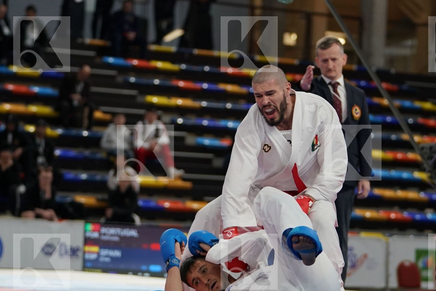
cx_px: 249
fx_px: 2204
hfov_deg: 11.3
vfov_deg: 7.5
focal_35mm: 182
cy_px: 153
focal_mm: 96
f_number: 2.8
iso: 1600
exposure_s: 1/1000
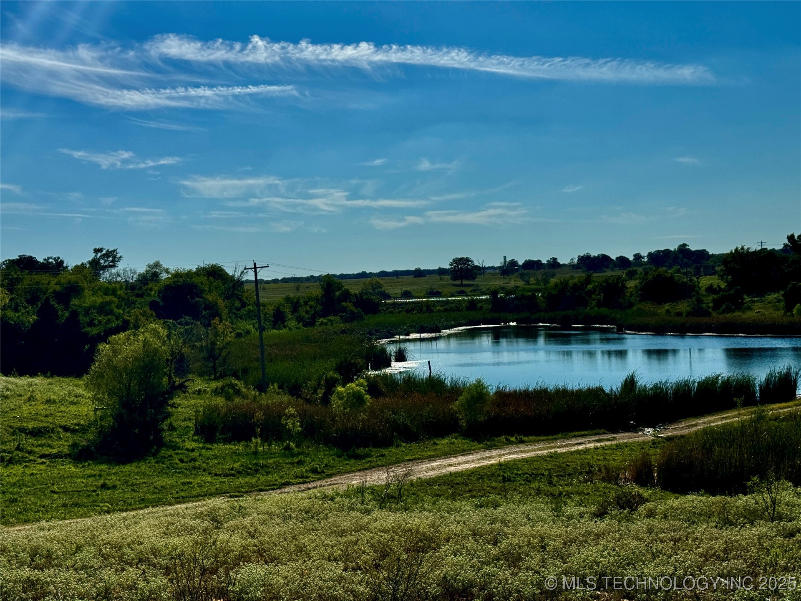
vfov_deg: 30.3
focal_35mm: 48
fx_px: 1111
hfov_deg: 39.7
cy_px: 300
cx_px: 400
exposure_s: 1/15385
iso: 80
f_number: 1.78
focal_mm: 6.76
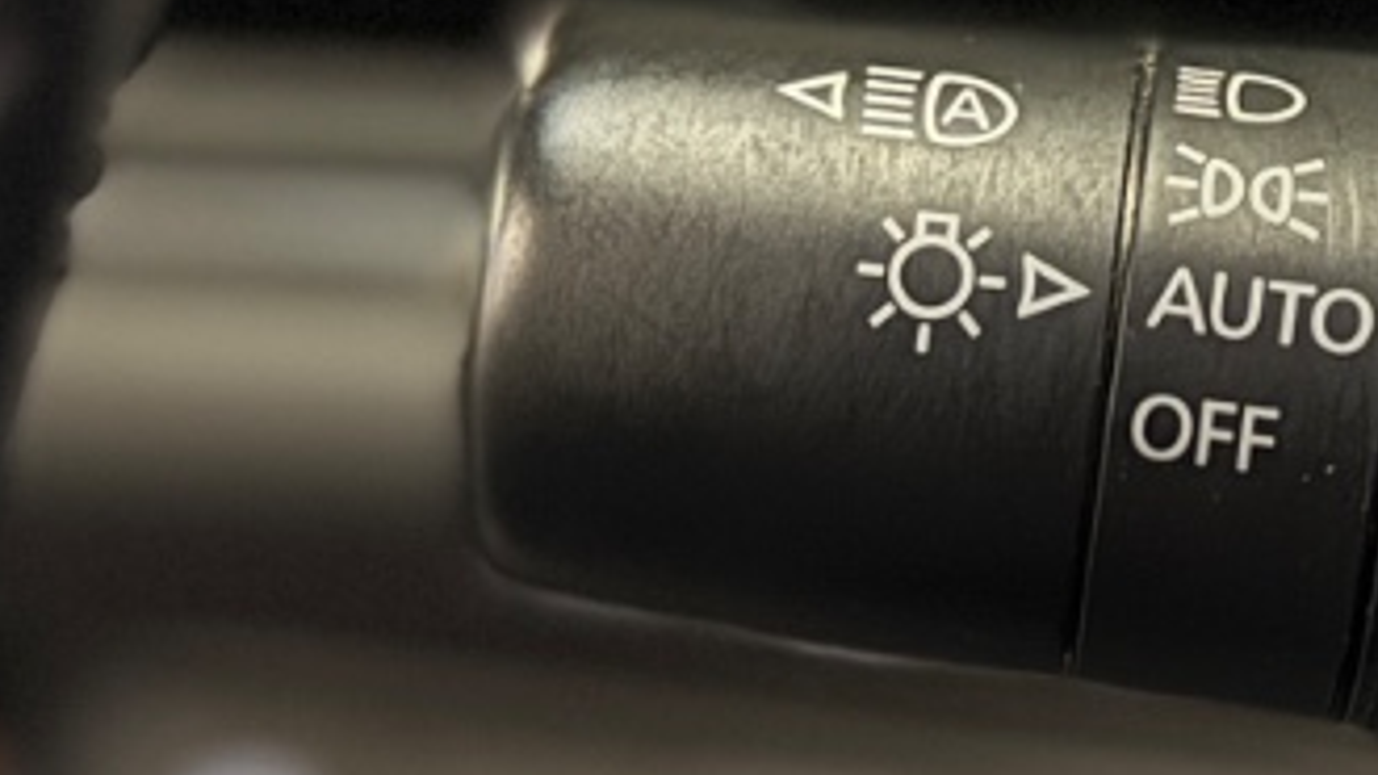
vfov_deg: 9.5
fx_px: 4640
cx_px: 1596
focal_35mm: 127
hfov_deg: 16.3
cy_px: 419
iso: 1000
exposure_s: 1/25
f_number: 1.78
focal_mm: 6.76
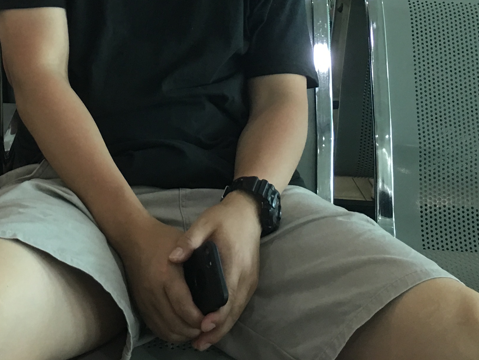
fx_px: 996
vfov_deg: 19.4
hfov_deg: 26.4
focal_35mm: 72
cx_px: 83
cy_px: -58
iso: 50
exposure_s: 1/17
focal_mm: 4.15
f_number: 2.2
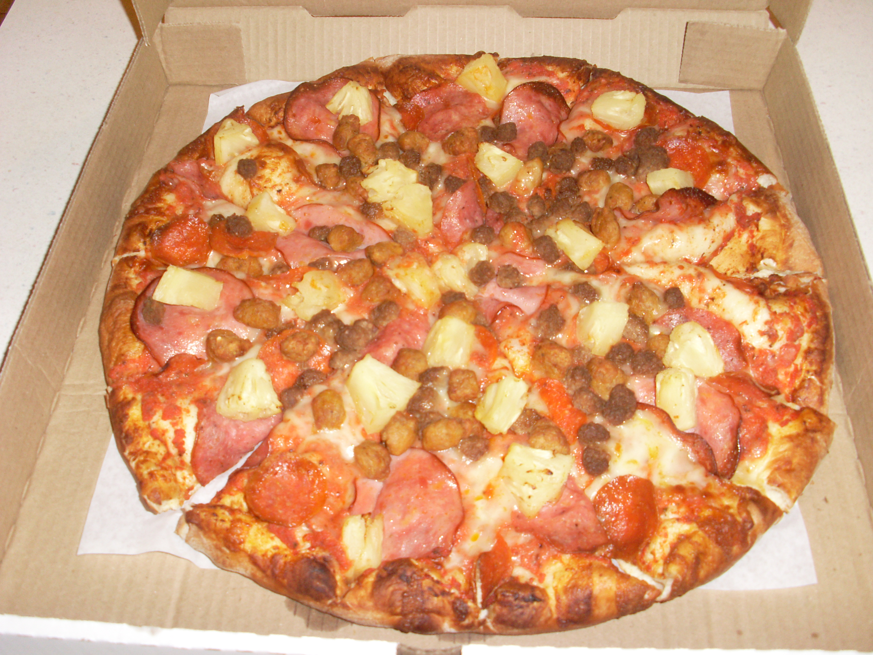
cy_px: 328
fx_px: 958
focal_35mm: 38
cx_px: 436
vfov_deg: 37.7
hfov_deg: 49.0
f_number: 3
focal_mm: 6.3
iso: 100
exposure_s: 1/45
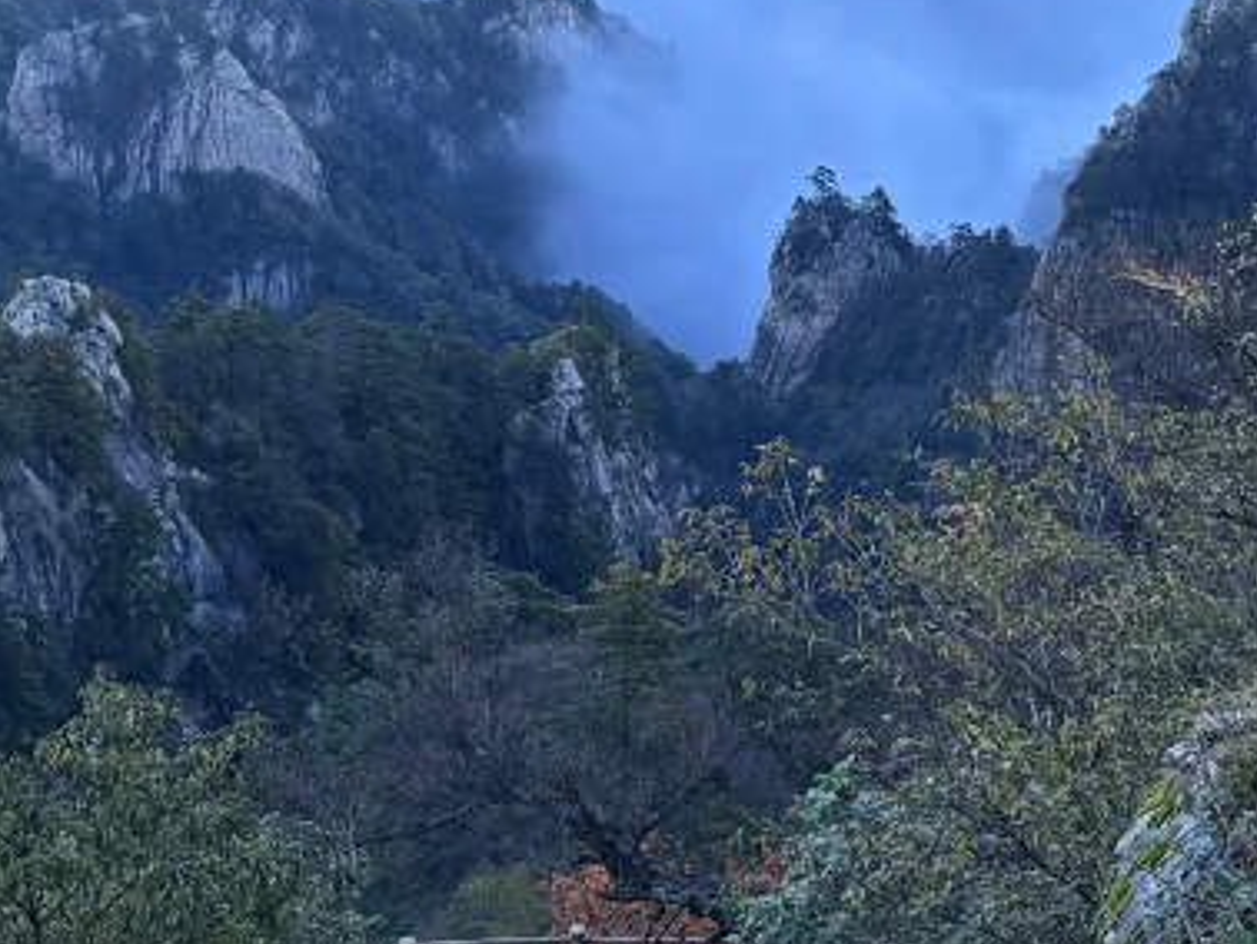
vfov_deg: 14.5
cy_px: -166
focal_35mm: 99
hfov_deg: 19.8
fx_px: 3597
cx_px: 472
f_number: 1.6
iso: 50
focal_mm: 5.96
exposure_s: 1/978
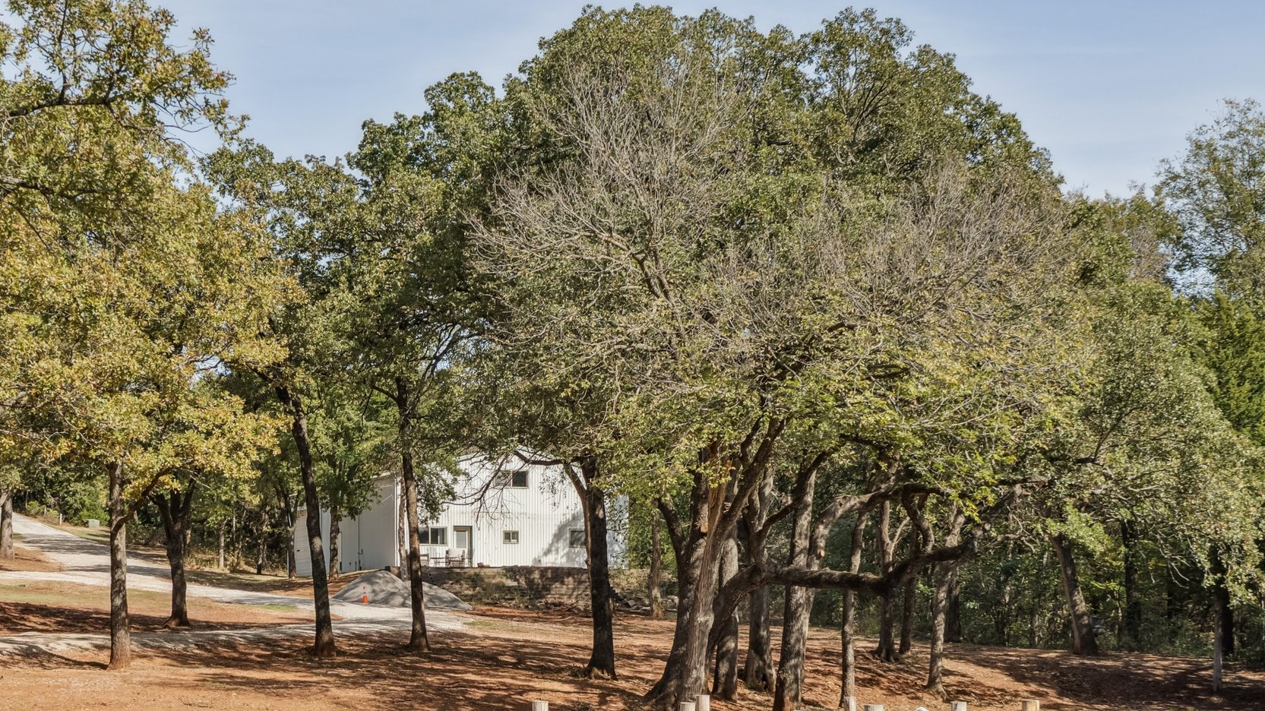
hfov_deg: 31.4
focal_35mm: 67
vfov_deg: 17.9
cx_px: 558
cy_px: 496
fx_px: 2247
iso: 200
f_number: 7.1
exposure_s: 1/1250
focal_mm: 35
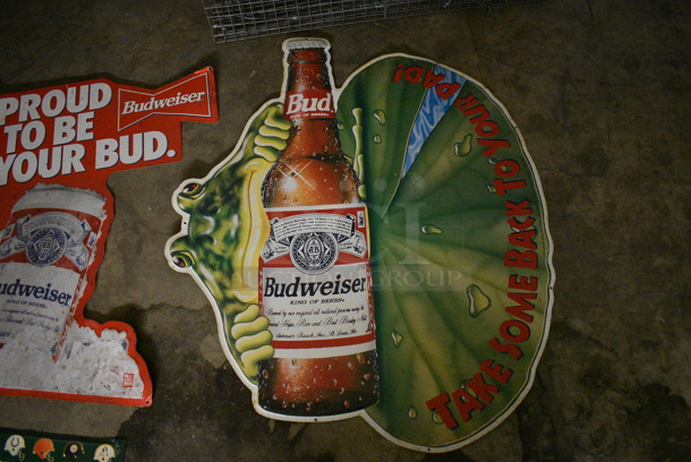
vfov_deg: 48.0
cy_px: 231
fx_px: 519
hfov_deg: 67.3
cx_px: 346
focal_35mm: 27
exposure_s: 1/125
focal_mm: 18
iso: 5600
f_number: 3.5
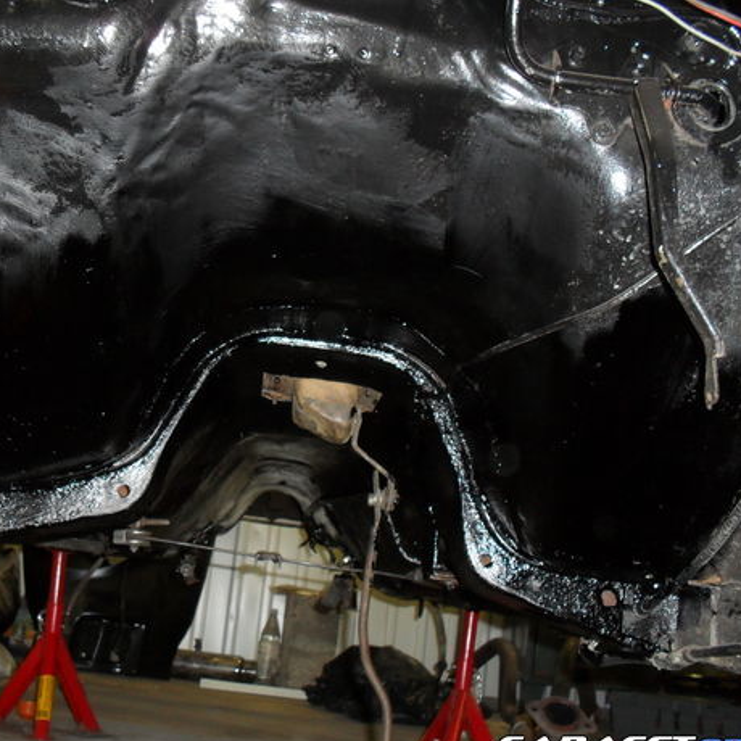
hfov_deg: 38.8
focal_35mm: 43
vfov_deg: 39.2
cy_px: 374
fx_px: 1041
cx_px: 258
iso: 200
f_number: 3.2
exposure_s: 1/45
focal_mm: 6.3
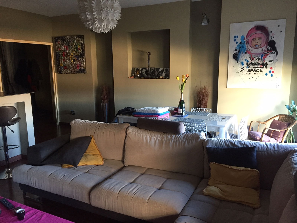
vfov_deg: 48.2
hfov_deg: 61.7
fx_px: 249
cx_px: 148
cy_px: 112
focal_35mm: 29
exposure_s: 1/33
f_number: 2.2
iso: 200
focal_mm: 4.15
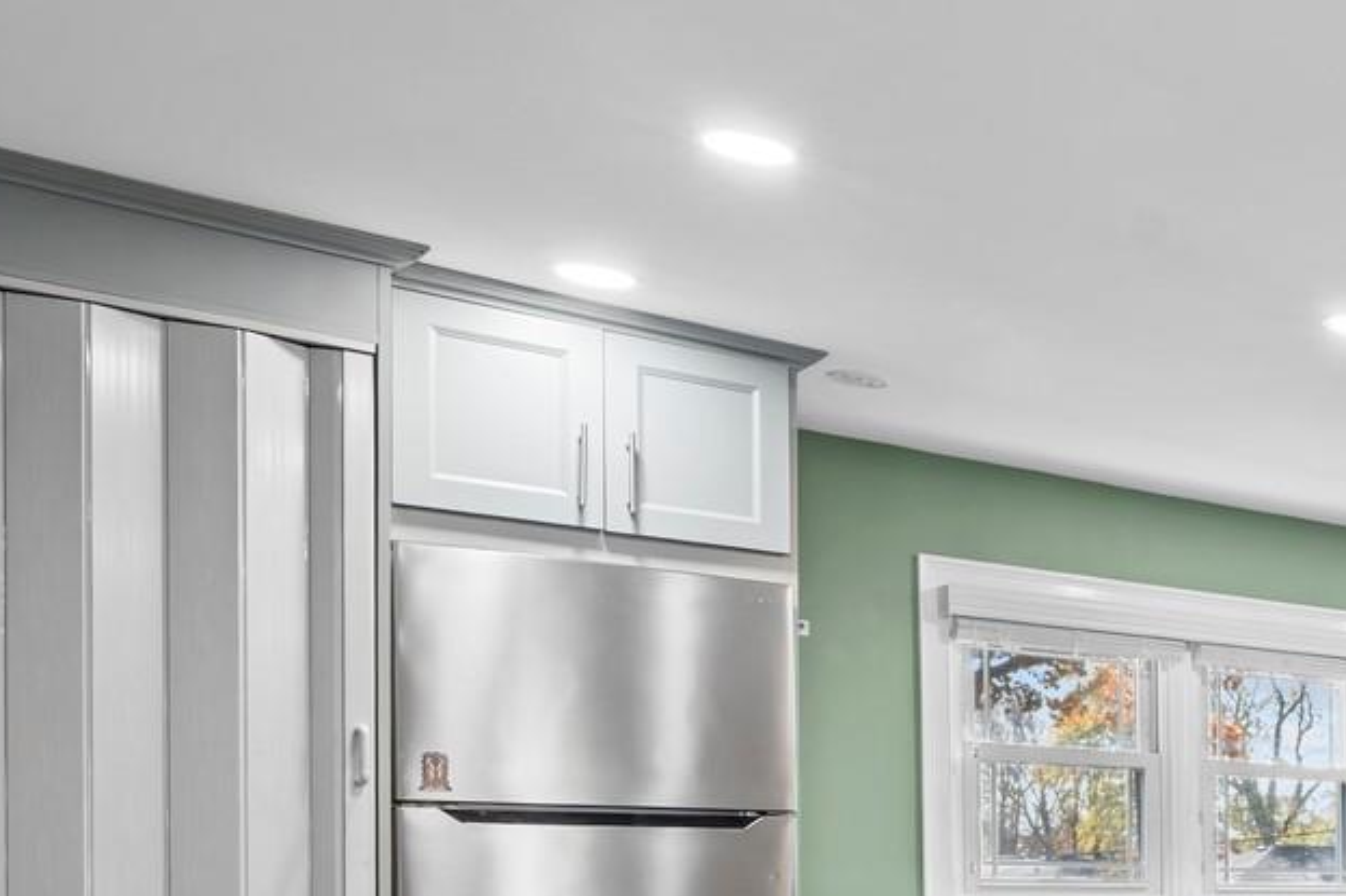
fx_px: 1719
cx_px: 1806
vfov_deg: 26.8
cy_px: 988
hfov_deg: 31.4
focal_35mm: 46
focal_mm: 14
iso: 200
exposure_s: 1/1.67
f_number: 10
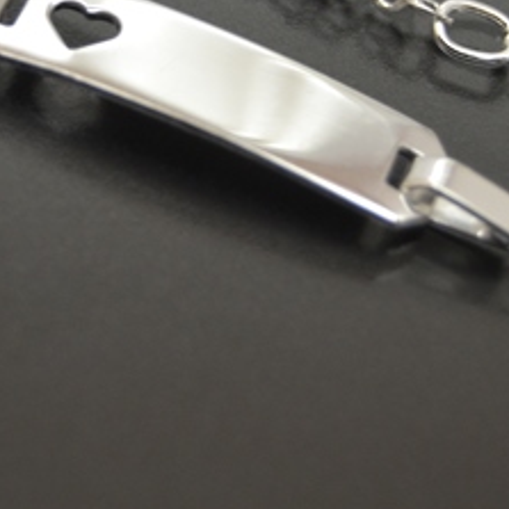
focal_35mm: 201
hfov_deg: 8.7
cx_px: 196
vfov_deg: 8.7
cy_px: 31
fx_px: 3347
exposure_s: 1/60
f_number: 5.6
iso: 560
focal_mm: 55
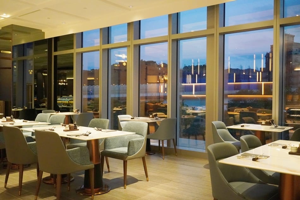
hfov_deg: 53.1
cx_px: 150
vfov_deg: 36.9
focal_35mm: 36
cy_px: 100
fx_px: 300
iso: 6400
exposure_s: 1/125
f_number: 4.5
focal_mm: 24
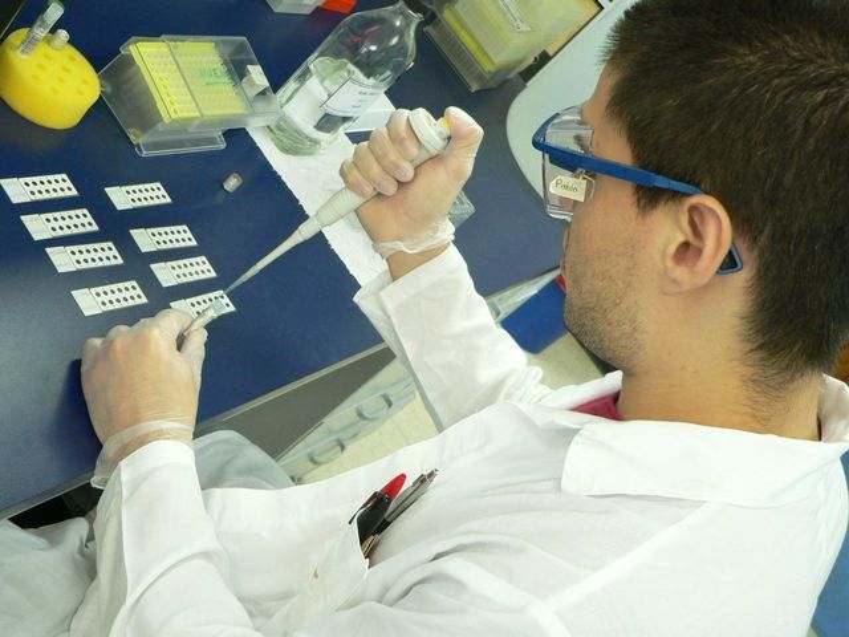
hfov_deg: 42.1
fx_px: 1104
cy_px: 318
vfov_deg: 32.2
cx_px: 424
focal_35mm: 45
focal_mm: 7.6
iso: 200
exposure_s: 1/20
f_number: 2.8
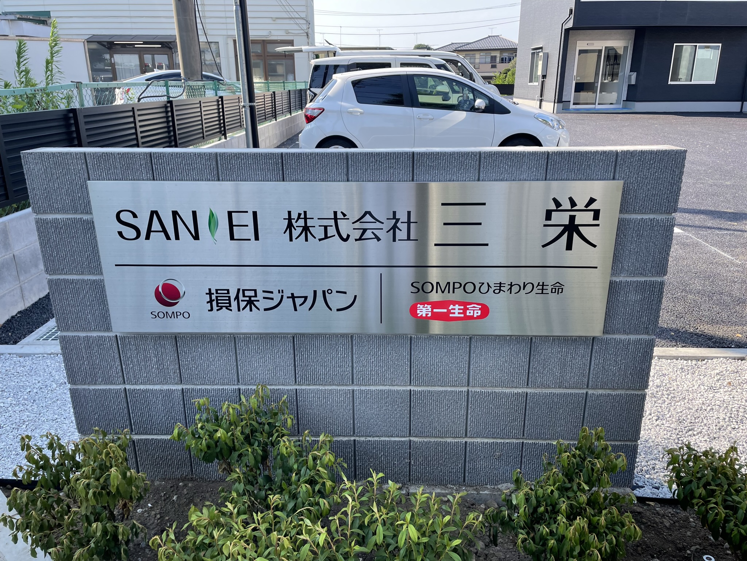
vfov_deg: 53.1
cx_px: 374
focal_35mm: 26
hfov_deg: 67.3
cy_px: 280
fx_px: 561
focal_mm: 4.2
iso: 32
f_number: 1.6
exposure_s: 1/587
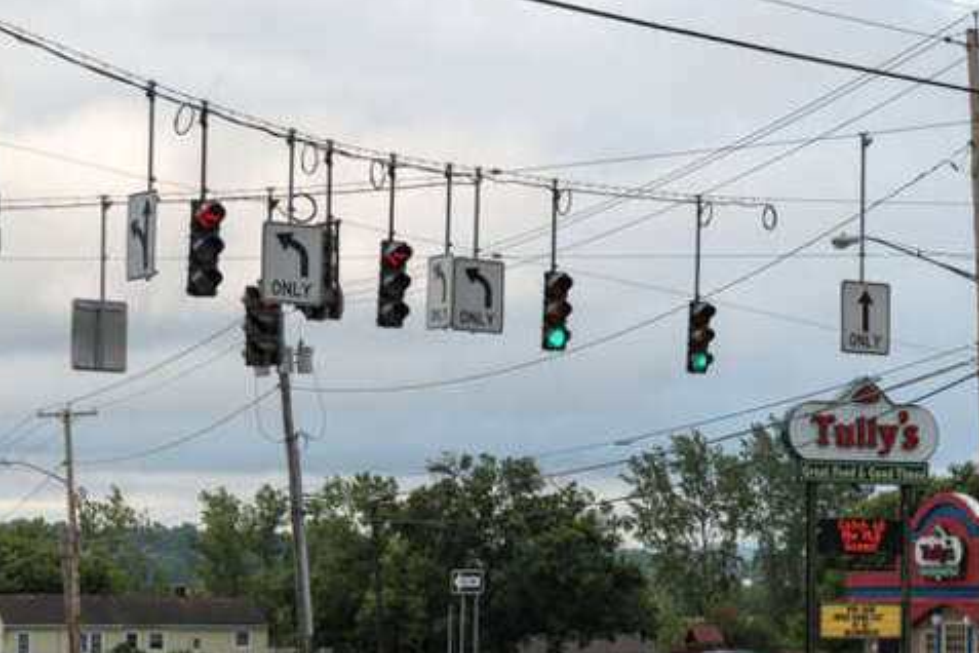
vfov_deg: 12.5
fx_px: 2964
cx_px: 704
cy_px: 532
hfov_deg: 18.7
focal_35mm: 109
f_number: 5.6
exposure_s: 1/125
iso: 100
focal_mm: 65
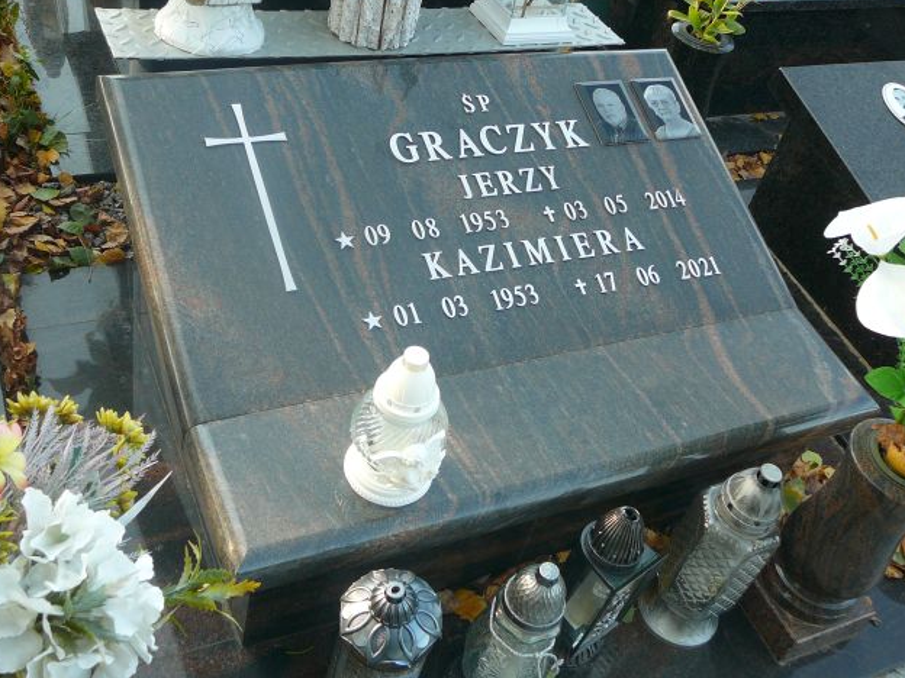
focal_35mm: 40
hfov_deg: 46.8
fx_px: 1046
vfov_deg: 36.0
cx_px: 454
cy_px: 332
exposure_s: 1/80
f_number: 3
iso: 80
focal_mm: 5.8
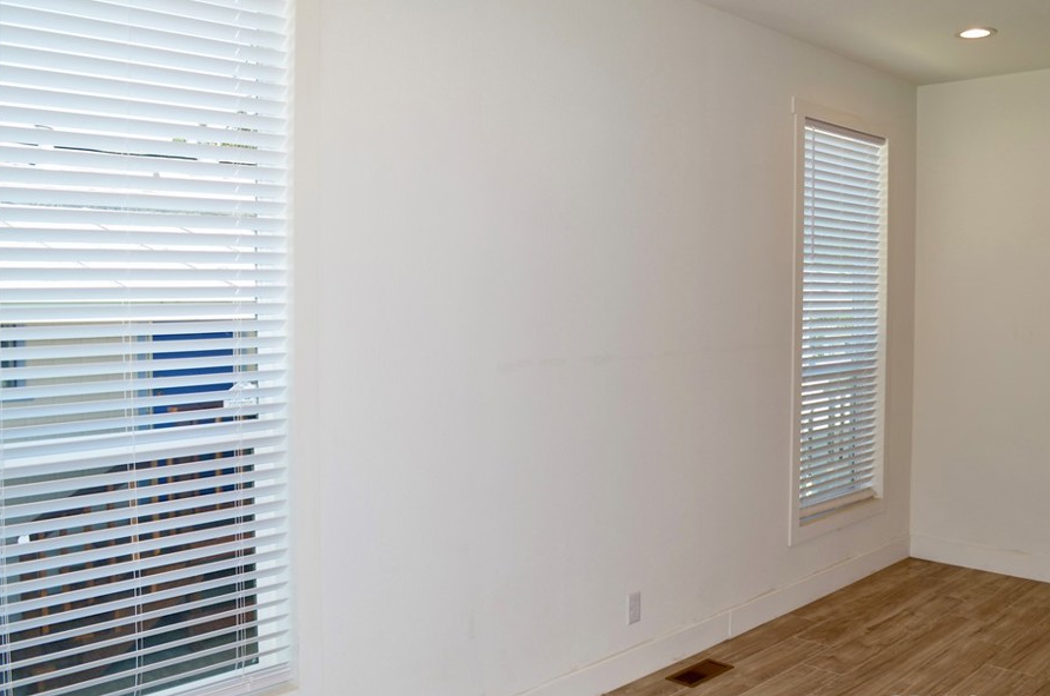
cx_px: 571
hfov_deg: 60.3
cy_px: 324
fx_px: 902
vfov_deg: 42.1
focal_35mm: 31
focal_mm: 18
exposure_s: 1/60
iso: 200
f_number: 6.3
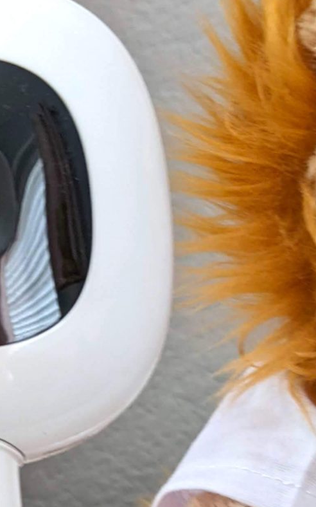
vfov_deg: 20.9
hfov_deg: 13.8
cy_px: 596
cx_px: -24
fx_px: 1282
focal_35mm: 93
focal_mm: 4.44
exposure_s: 1/40
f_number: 1.8
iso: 95
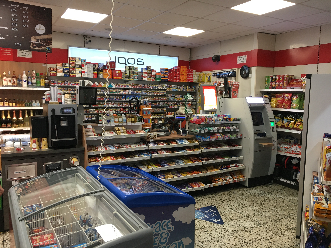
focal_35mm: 29
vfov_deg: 48.2
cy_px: 124
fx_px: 277
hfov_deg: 61.7
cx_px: 166
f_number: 2.2
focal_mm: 4.15
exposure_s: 1/33
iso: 64
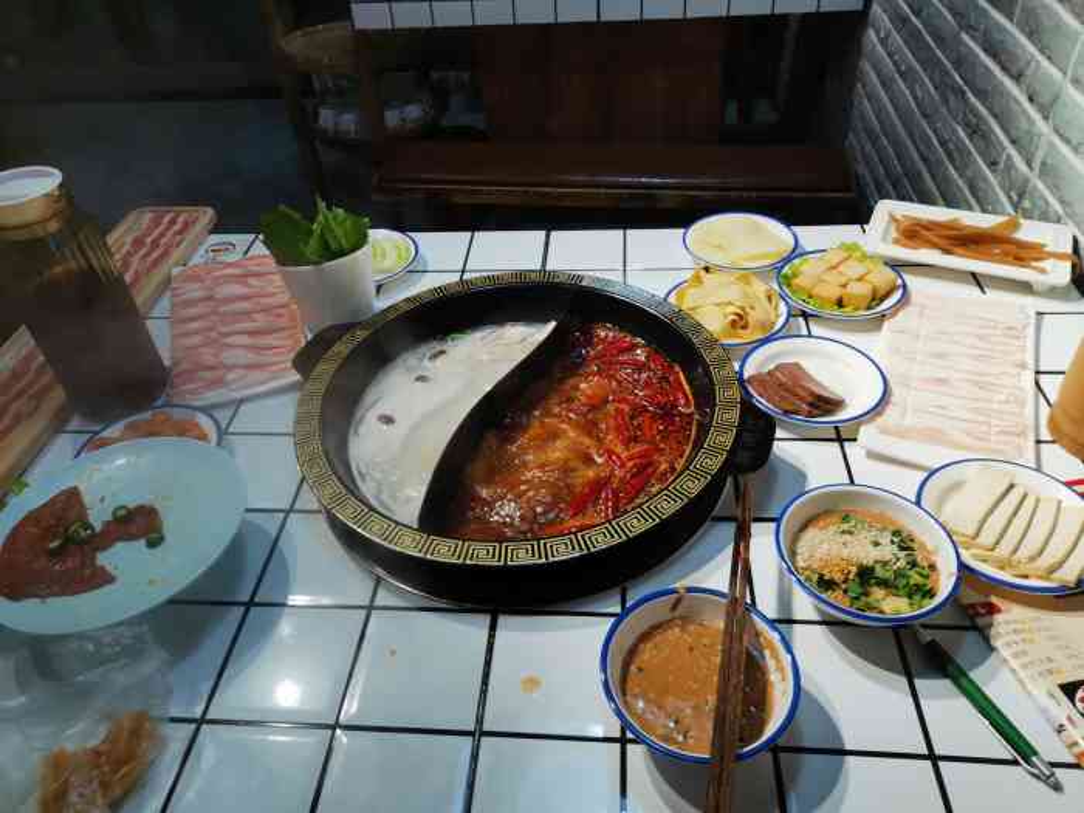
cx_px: 542
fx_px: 814
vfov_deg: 53.1
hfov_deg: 67.3
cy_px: 406
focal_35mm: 26
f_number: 1.8
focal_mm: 4.75
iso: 50
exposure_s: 1/139
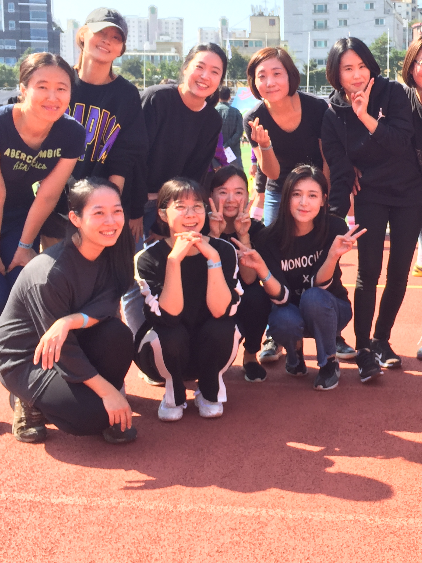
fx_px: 796
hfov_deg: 29.0
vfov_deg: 38.7
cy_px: 223
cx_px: 341
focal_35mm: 49
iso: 32
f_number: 2.2
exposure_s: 1/488
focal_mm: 4.15
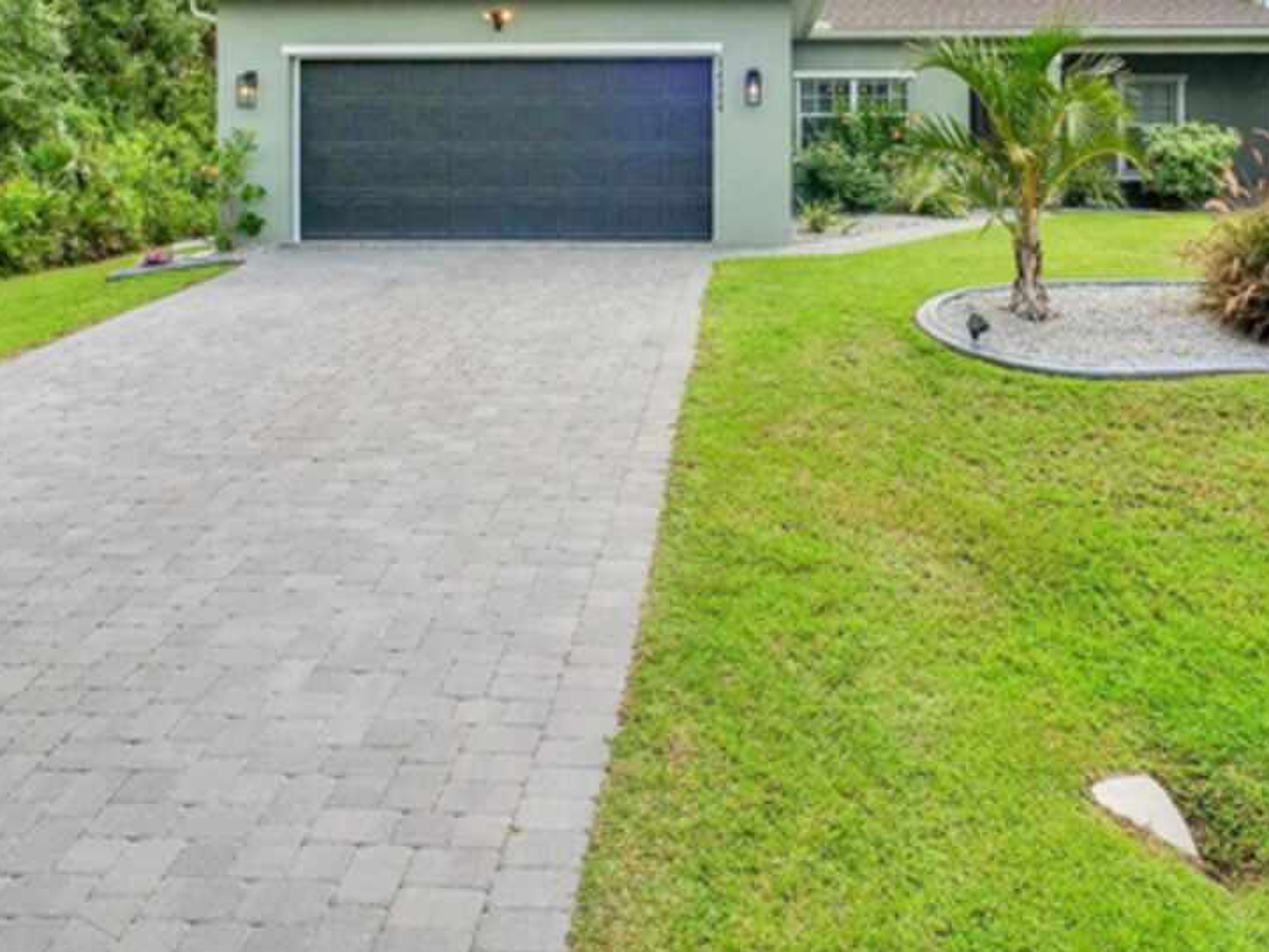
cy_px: 141
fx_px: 1173
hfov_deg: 56.7
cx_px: 698
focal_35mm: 32
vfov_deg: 41.5
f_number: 8
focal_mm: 9
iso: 400
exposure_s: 1/640
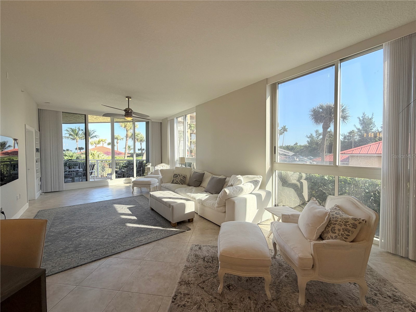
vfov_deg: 85.7
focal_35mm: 14
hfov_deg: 102.1
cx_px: 208
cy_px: 156
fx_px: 168
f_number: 2.2
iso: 50
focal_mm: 2.22
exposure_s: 1/153
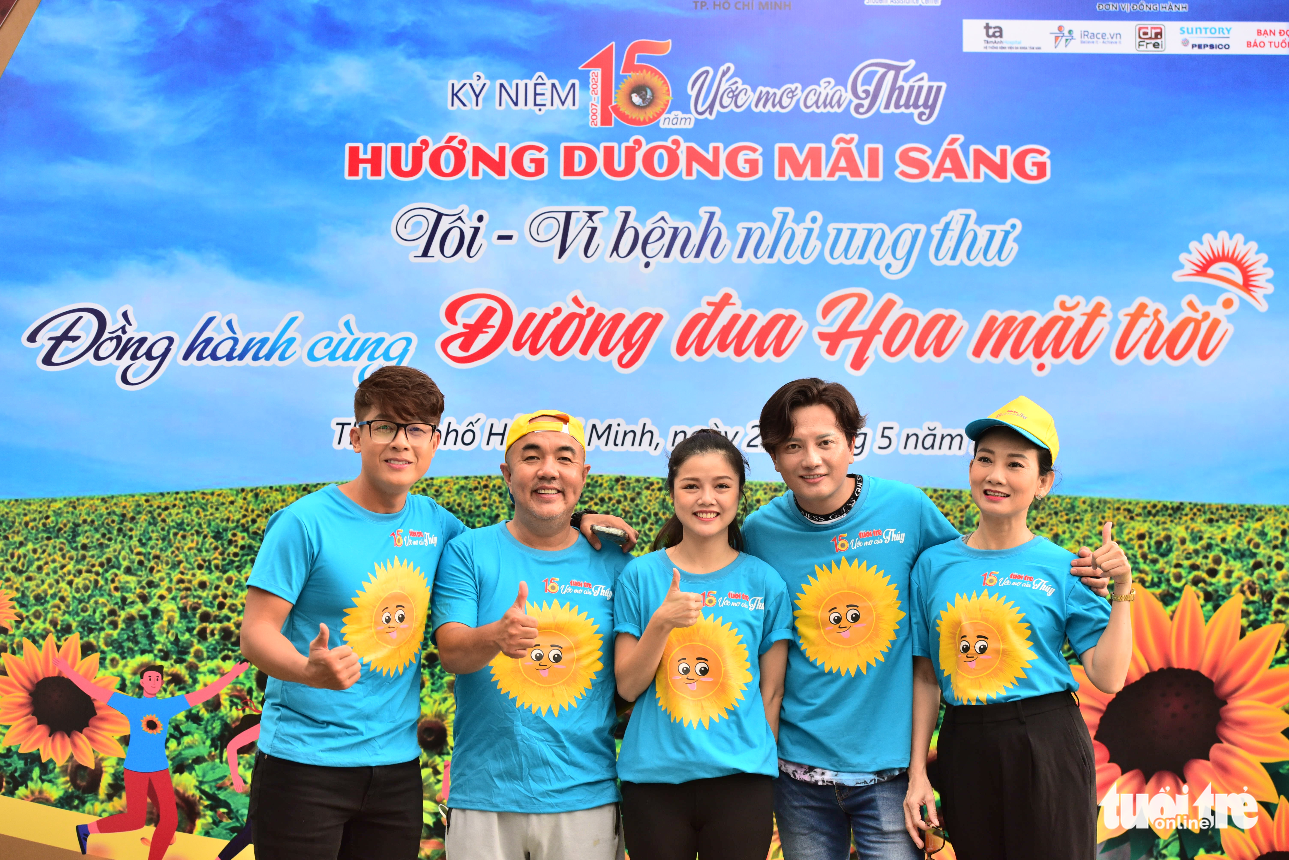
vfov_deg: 19.5
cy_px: 430
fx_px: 2507
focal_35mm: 70
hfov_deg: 28.8
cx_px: 644
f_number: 4.5
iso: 1000
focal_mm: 70
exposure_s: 1/320
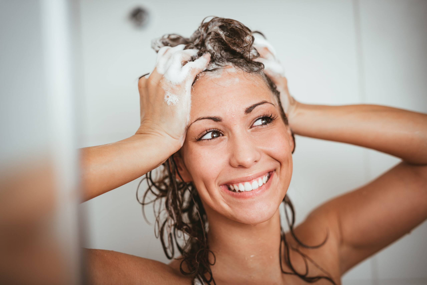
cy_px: 142
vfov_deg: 27.0
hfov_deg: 39.6
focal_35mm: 50
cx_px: 214
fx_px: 593
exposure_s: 1/125
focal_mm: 50
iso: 100
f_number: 2
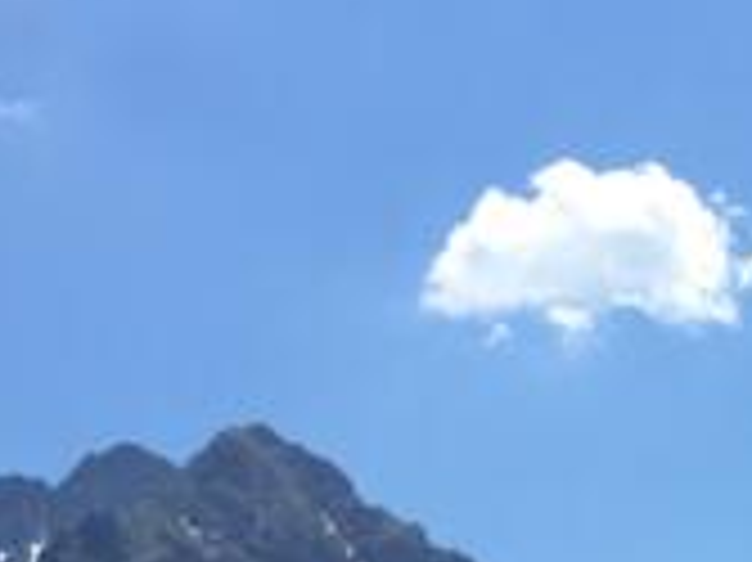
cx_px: 1056
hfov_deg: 17.7
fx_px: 2214
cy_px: 953
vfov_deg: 13.3
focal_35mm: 102
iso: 32
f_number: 2.2
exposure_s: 1/1980
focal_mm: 4.15
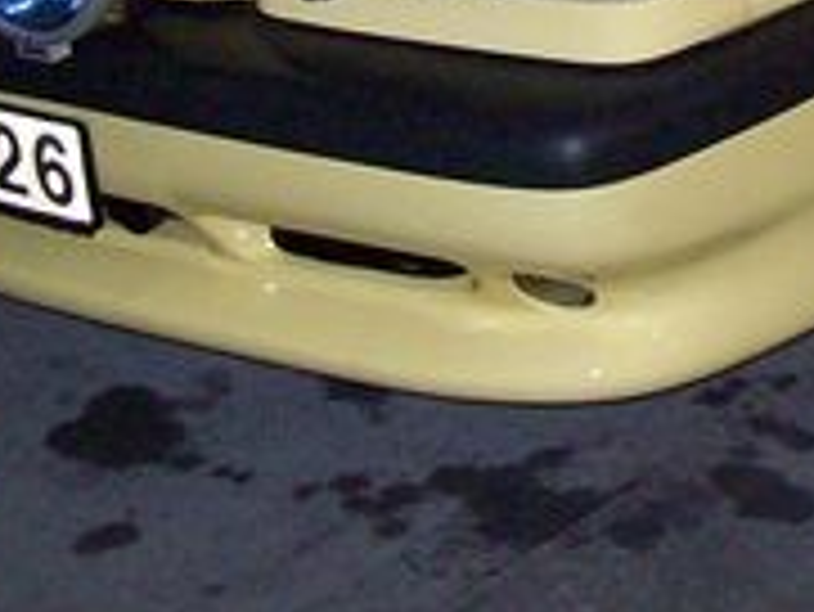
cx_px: 868
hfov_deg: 15.2
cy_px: -243
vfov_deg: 11.3
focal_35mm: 127
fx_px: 2988
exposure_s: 1/64
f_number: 2.7
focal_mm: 6
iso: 200
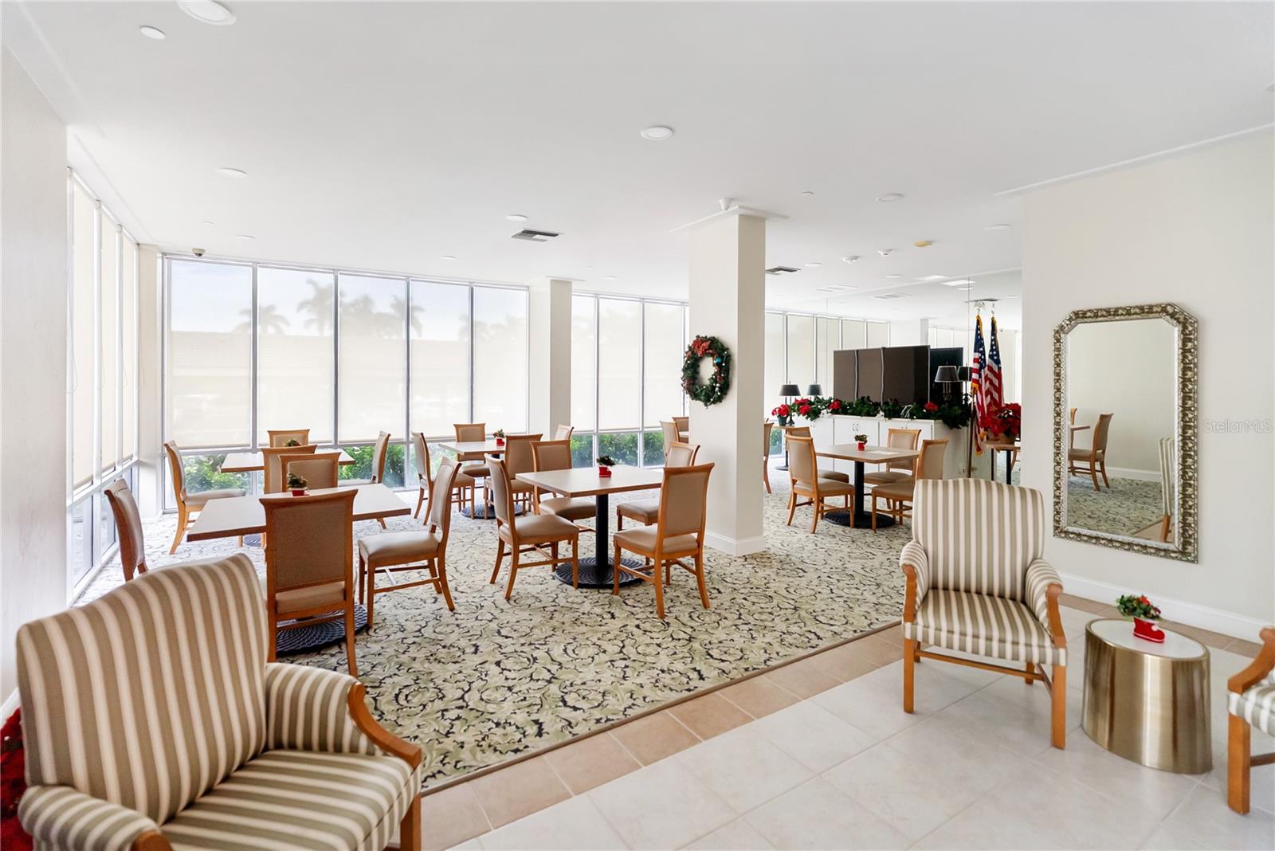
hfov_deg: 96.7
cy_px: 426
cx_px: 638
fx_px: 567
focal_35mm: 16
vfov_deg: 73.8
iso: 1250
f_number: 2.8
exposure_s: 1/125
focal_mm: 16
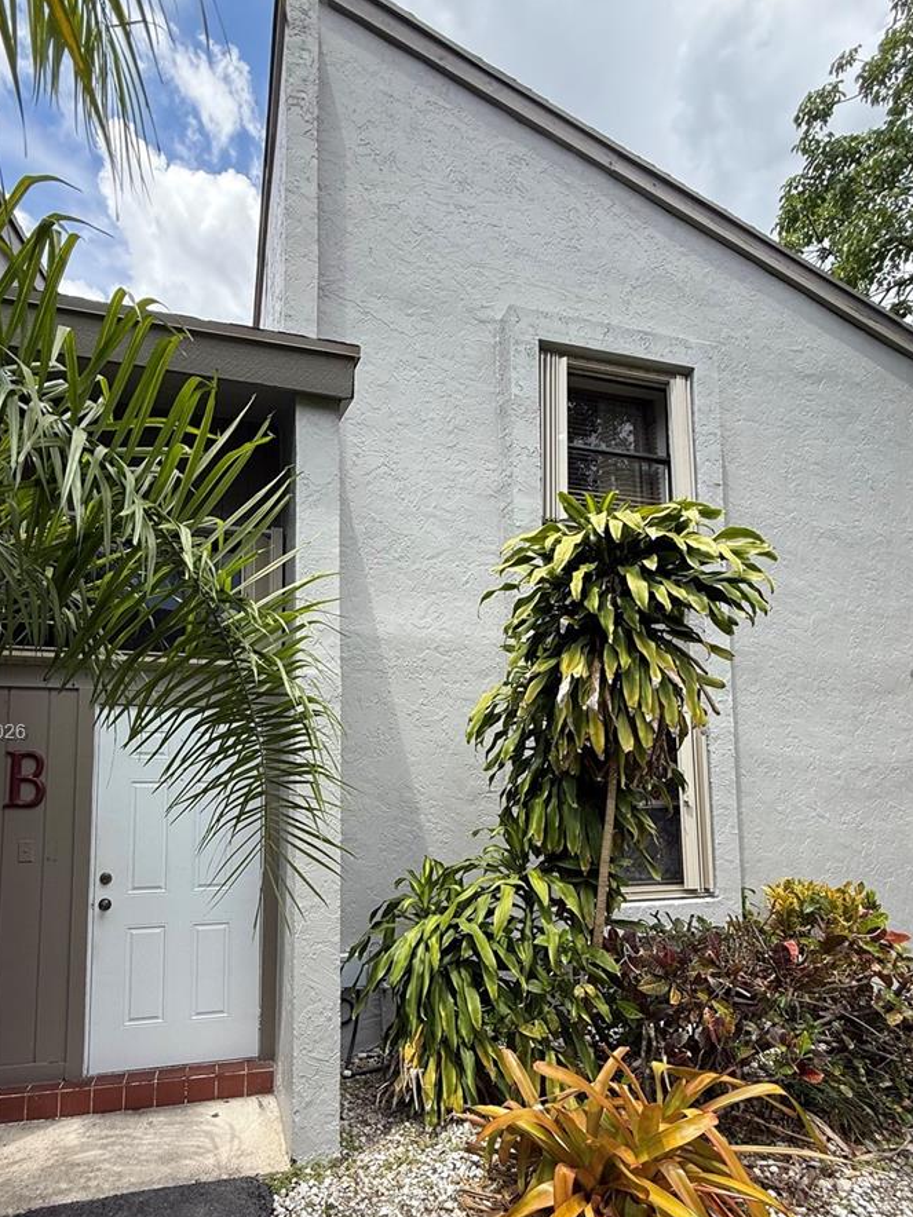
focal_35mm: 19
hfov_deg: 68.3
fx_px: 668
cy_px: 734
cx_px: 391
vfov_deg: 83.6
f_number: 2.2
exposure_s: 1/742
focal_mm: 2.22
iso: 50
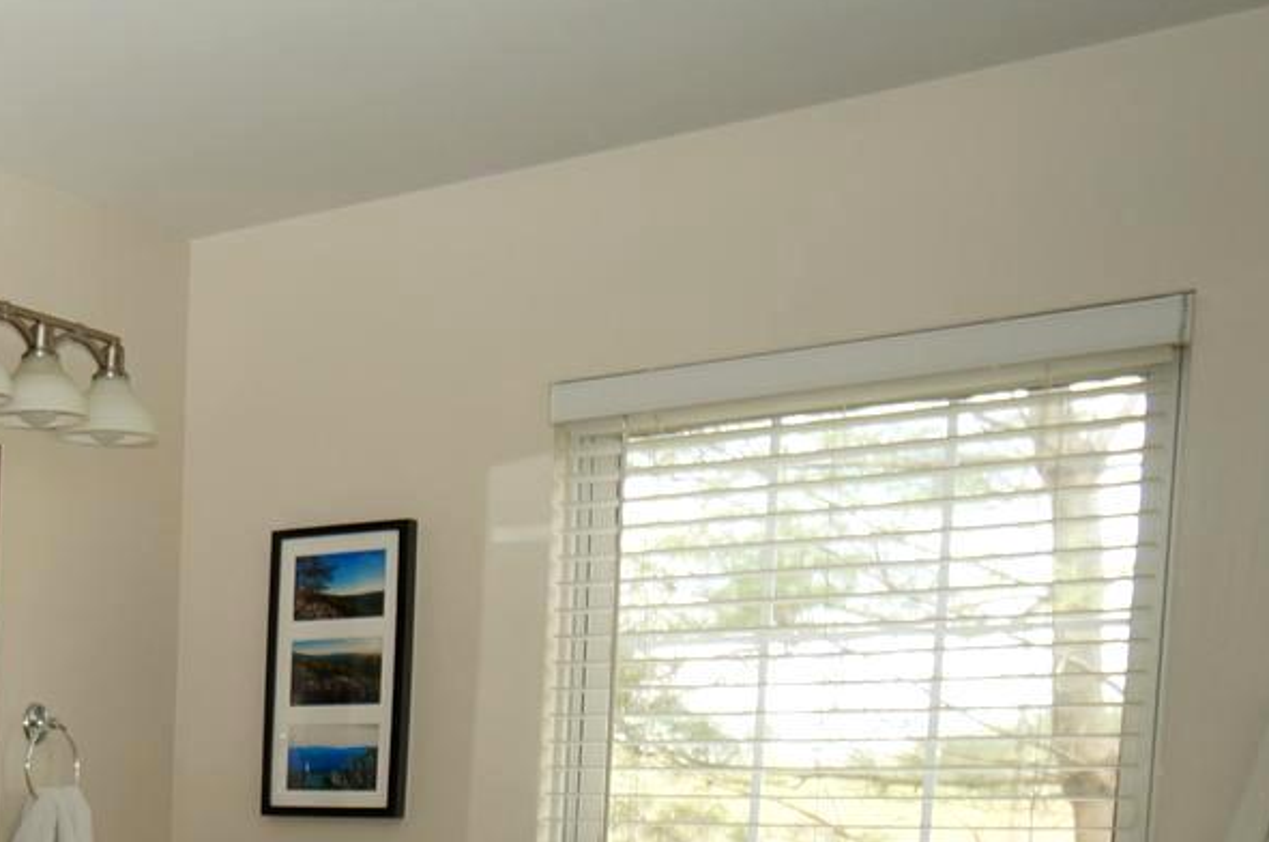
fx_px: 1830
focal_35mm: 52
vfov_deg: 24.0
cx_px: -494
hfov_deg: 28.8
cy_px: 964
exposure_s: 1/60
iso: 160
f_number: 4
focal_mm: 10
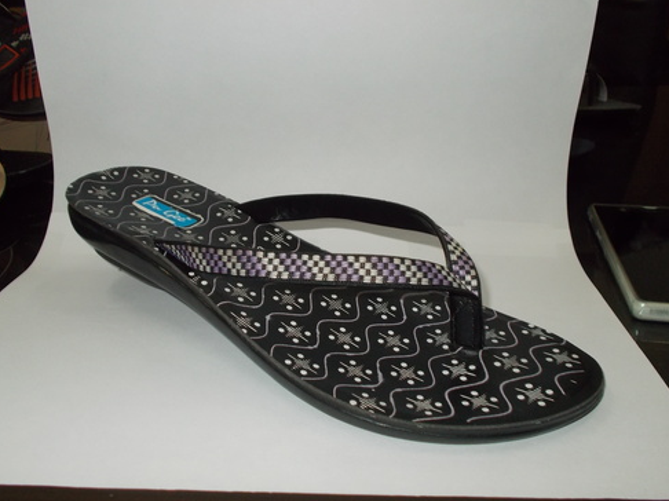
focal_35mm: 35
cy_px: 253
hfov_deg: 52.6
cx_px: 332
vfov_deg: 40.7
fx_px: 676
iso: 200
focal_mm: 6
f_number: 3.6
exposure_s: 1/25
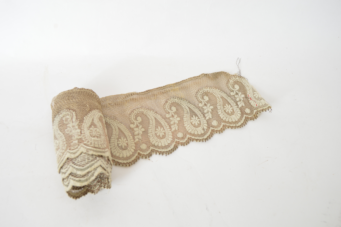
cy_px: 114
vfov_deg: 36.8
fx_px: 341
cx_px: 170
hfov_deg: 53.2
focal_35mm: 36
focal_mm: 24
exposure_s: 1/125
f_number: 5
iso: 200
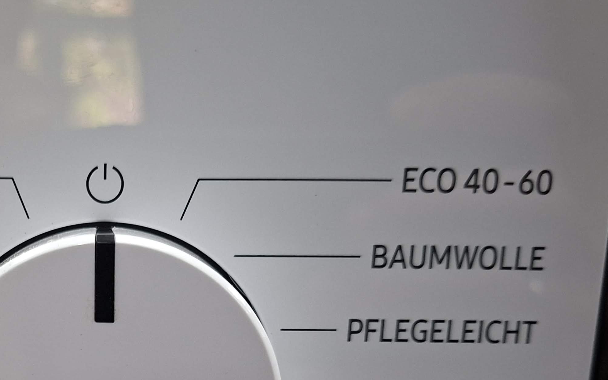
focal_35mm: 49
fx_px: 812
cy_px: 404
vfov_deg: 24.8
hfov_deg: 38.4
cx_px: 67
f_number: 1.8
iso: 320
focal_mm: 5.54
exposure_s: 1/50
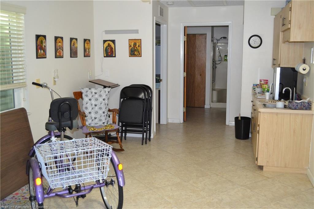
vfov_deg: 36.8
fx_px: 314
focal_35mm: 36
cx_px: 157
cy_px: 104
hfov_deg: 53.1
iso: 1250
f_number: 4
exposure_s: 1/60
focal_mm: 24
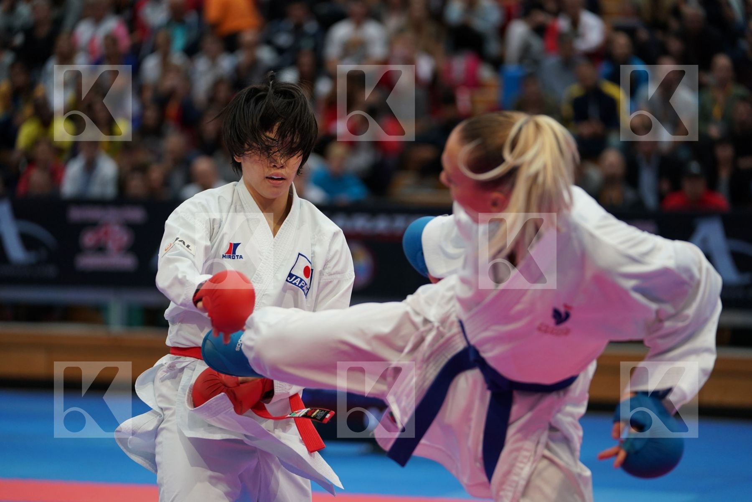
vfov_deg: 10.3
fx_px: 2778
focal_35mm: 133
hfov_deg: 15.4
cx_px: 376
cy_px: 251
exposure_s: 1/1000
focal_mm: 133
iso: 1250
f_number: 2.8
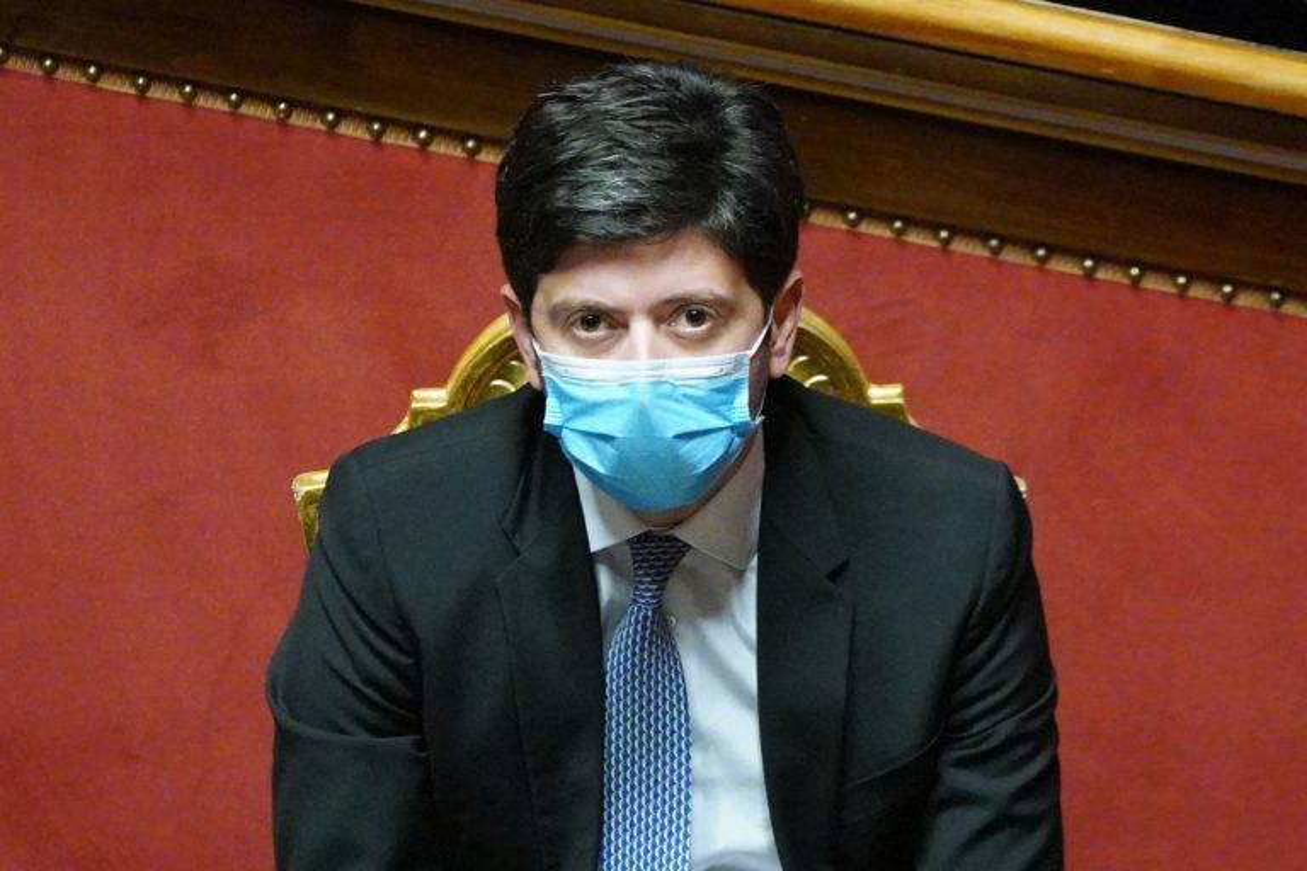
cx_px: 654
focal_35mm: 486
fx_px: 17643
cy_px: 436
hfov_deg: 4.2
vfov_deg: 2.8
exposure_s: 1/160
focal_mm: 324
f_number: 5.6
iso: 12800
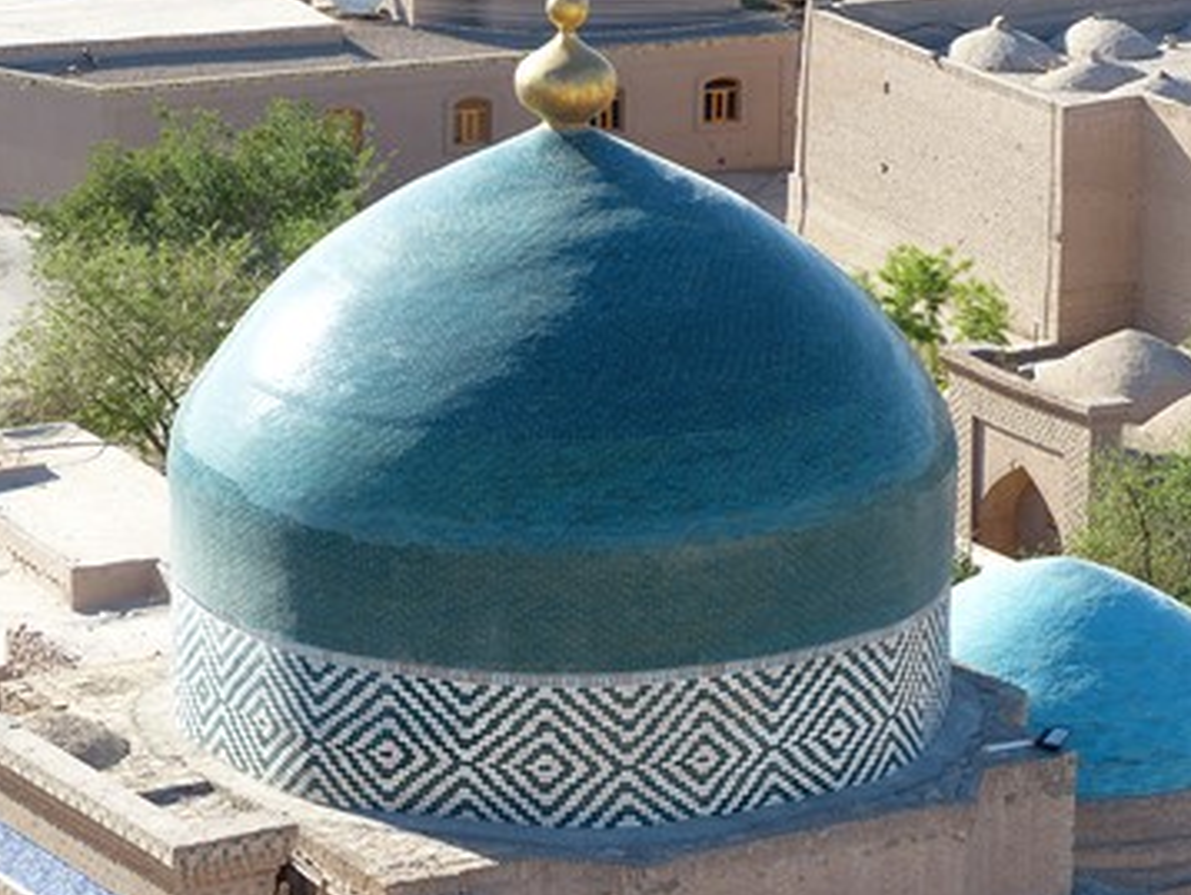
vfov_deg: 9.2
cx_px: 592
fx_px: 5578
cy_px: 416
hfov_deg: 12.2
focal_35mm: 162
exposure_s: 1/400
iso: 100
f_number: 4
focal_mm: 26.1
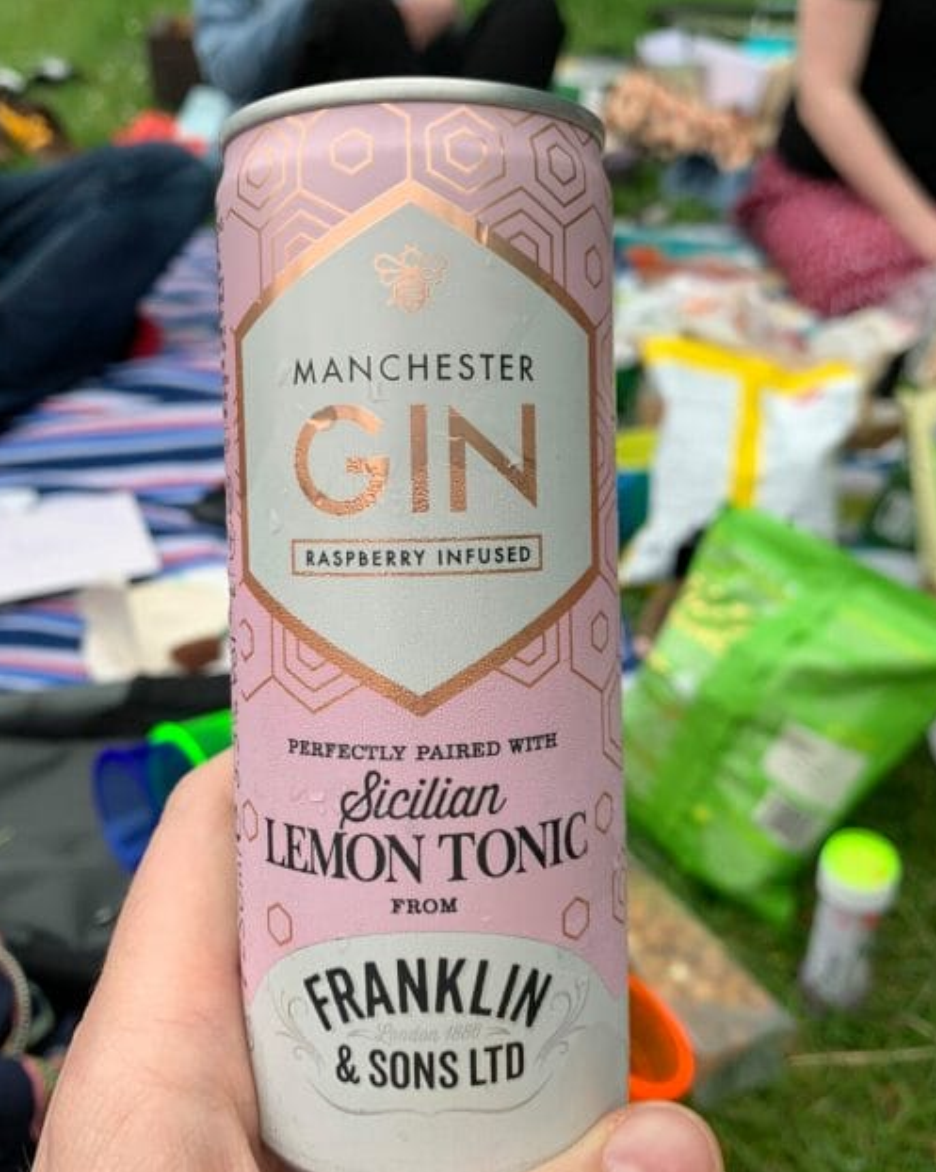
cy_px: 524
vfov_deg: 55.6
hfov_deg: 45.8
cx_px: 476
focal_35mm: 32
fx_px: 1109
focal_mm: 4.25
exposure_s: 1/291
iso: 25
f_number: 1.8
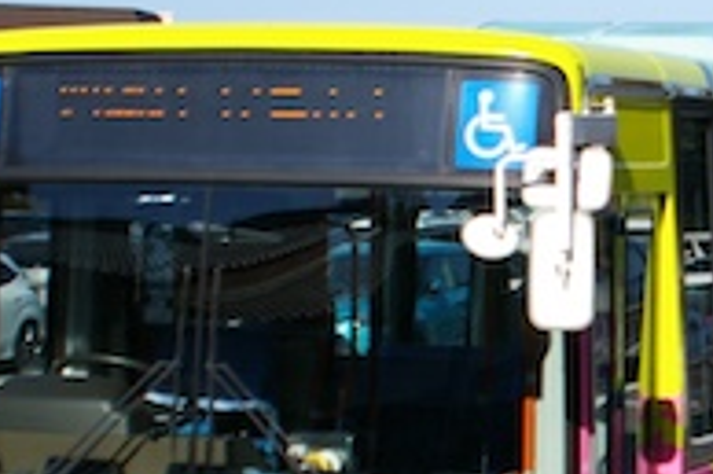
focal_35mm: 130
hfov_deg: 15.2
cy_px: 388
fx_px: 2572
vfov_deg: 10.5
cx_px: 875
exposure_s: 1/4000
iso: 400
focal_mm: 28
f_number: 4
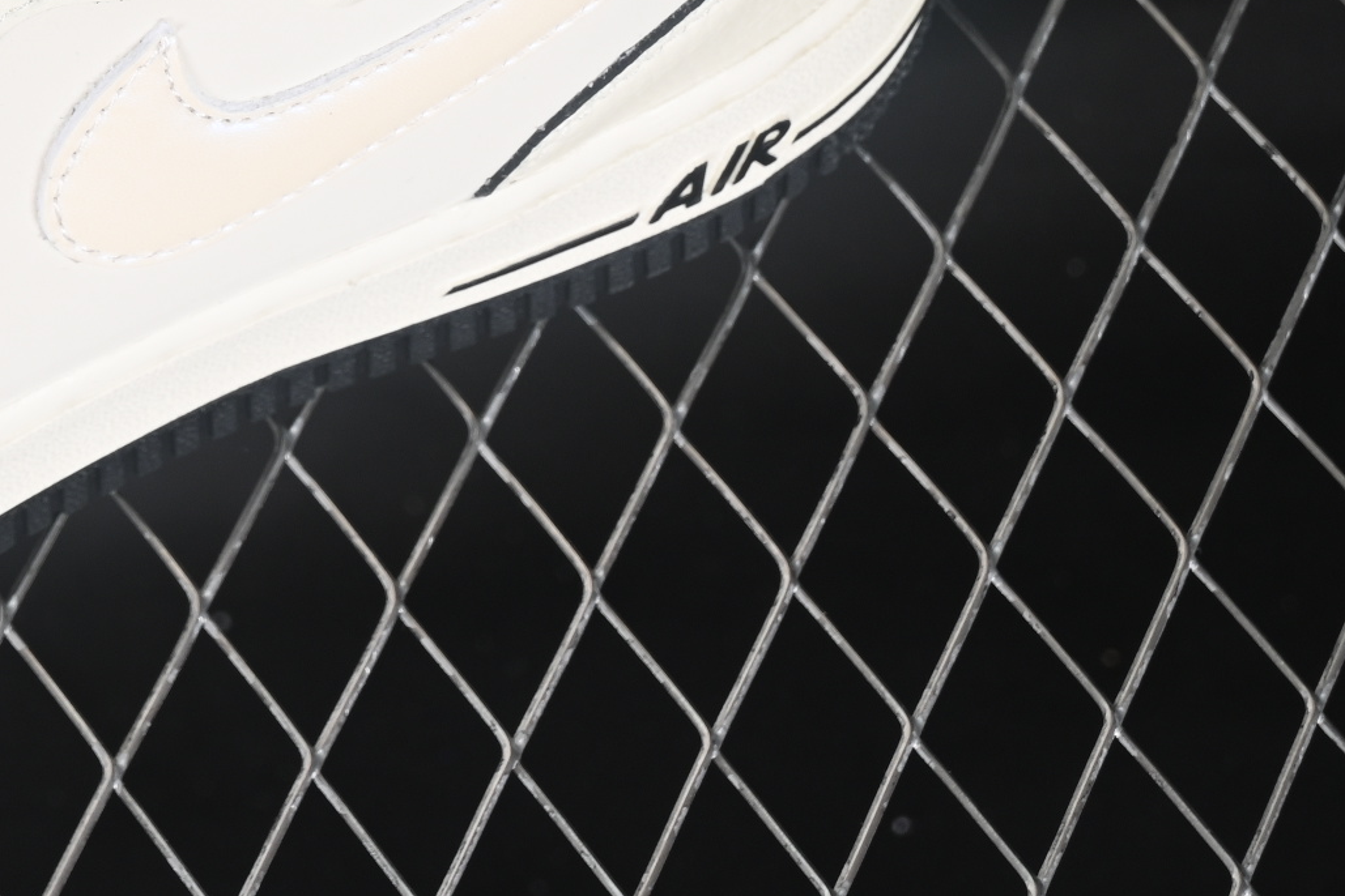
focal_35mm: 203
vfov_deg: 6.7
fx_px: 7584
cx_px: -387
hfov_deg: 9.9
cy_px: -302
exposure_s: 1/80
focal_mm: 50
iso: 160
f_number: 7.1
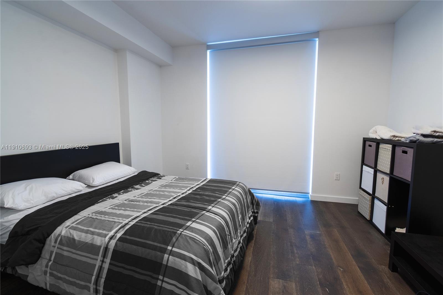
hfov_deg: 100.4
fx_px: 185
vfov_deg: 77.3
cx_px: 222
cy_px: 148
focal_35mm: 15
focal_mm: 10
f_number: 8
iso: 400
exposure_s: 1/13
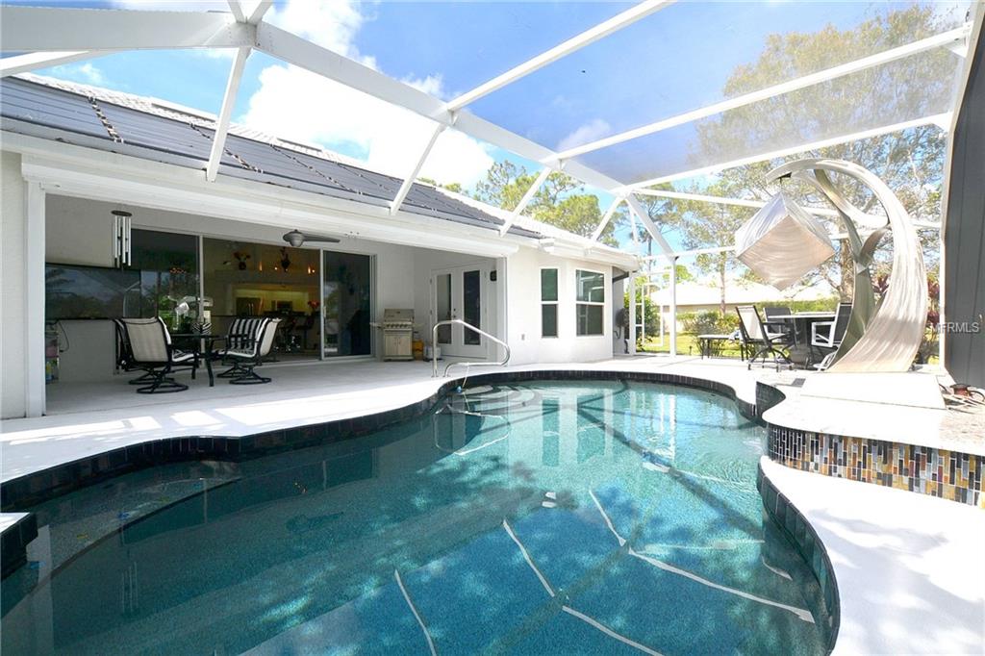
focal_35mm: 15
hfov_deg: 100.4
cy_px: 328
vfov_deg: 77.3
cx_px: 492
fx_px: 410
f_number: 6.3
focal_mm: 10
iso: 100
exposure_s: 1/160
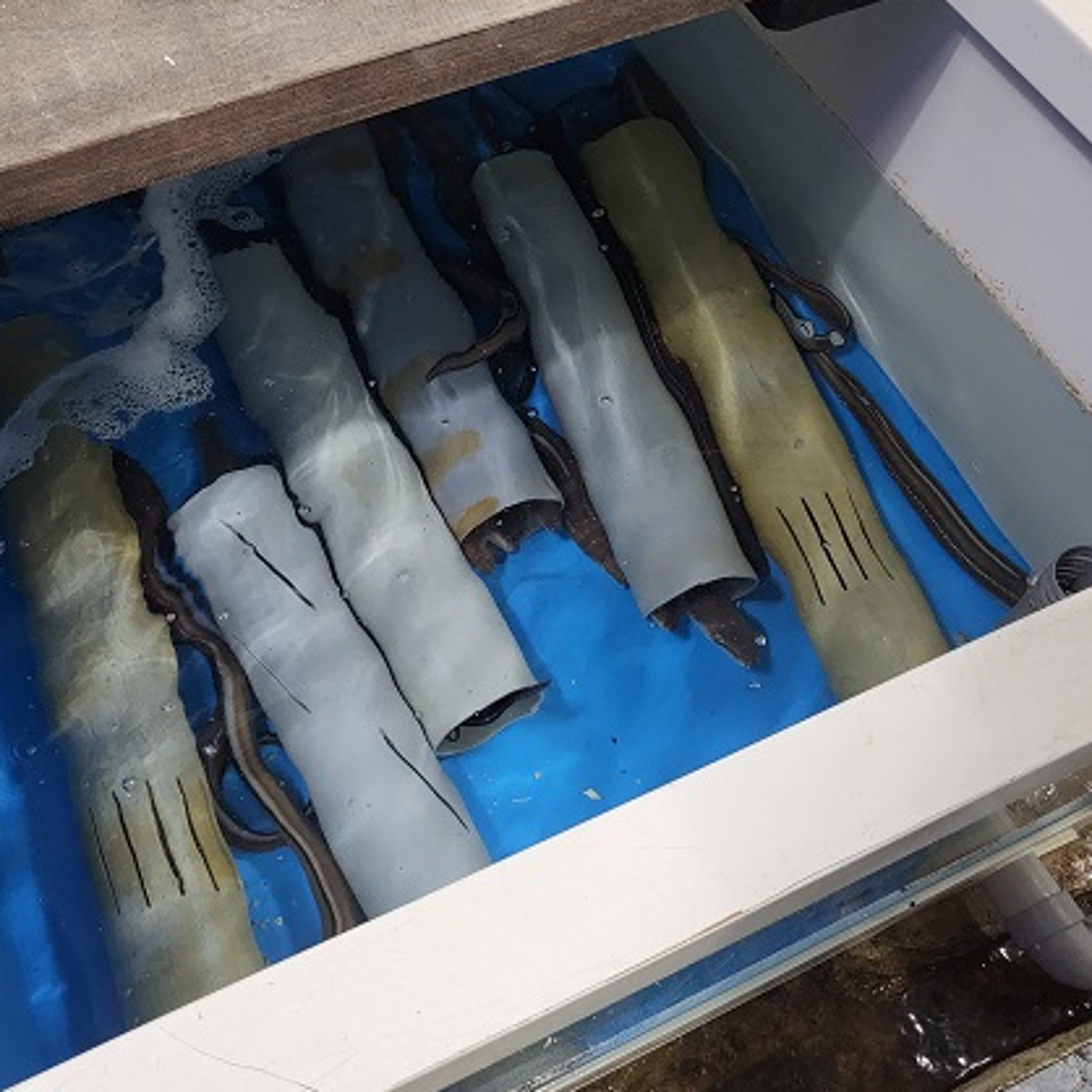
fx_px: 1178
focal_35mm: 33
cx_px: 452
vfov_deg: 49.7
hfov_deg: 49.5
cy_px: 556
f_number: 1.8
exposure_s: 1/120
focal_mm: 4.25
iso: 250
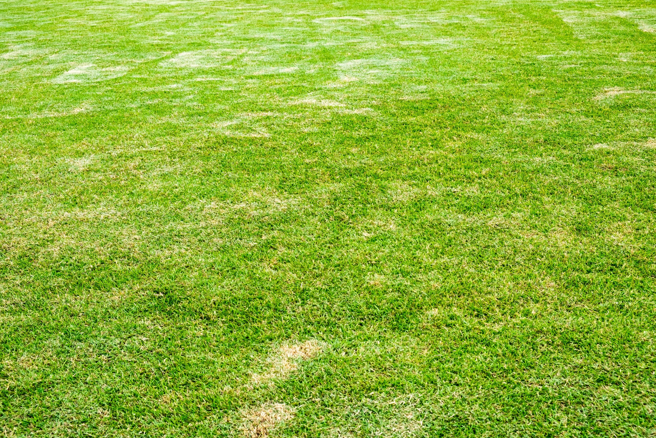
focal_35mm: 54
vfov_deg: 25.1
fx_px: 984
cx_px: 328
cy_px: 219
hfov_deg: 36.9
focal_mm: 35.8
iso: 200
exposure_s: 1/105
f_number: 8
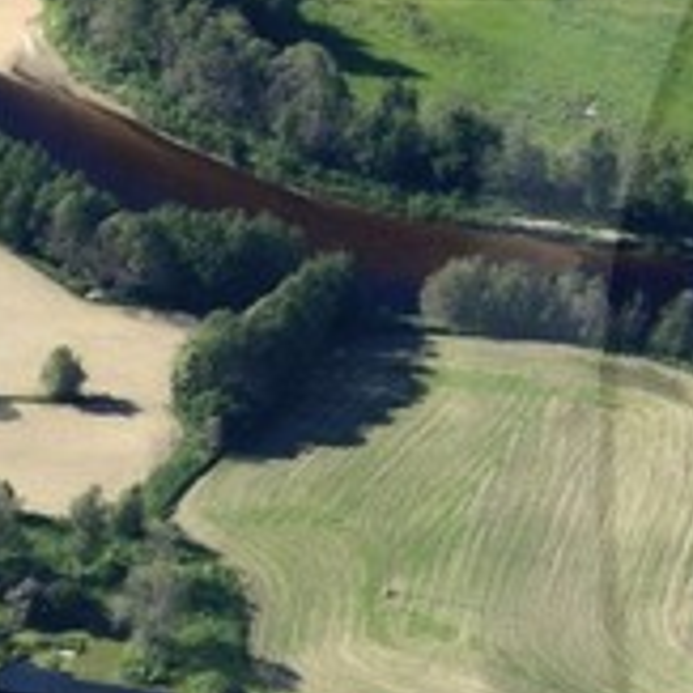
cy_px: 476
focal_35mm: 875
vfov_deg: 2.0
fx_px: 19818
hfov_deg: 2.0
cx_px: 1764
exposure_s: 1/1000
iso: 100
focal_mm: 70
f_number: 3.2
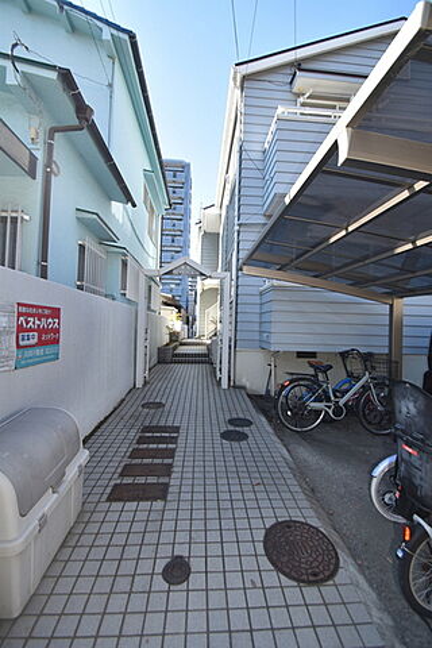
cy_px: 324
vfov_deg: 100.4
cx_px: 216
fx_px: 270
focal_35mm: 15
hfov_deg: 77.3
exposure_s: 1/200
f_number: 5
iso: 100
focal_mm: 10
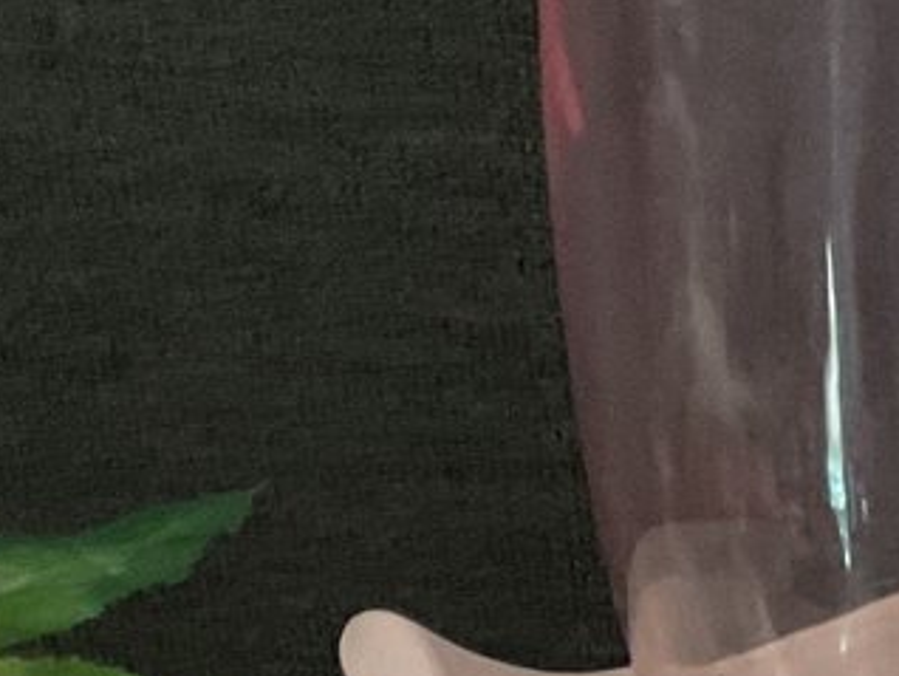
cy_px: 1418
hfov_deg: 12.0
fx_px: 3587
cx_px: 2028
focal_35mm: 138
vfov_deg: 9.9
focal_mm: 3
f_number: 1.8
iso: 160
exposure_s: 1/60
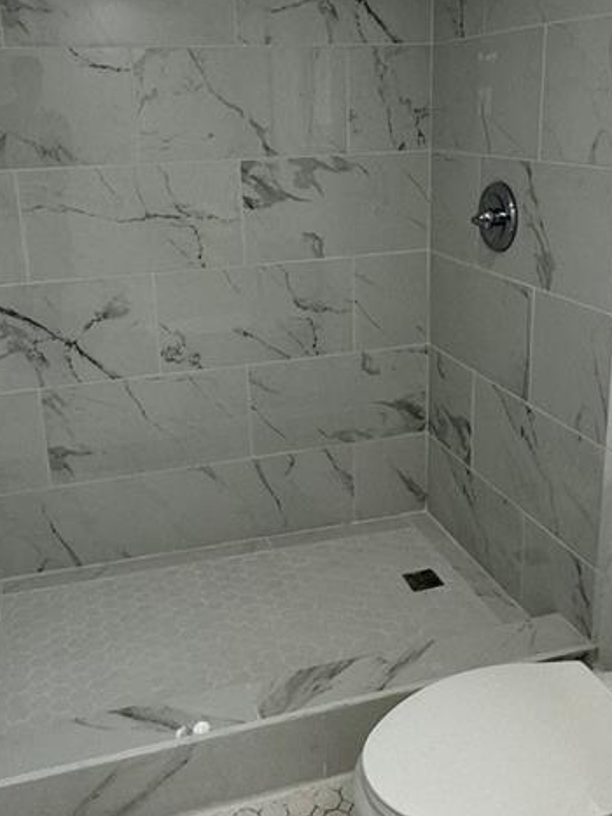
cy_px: 342
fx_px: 849
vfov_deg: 51.1
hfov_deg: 39.6
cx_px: 316
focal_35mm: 36
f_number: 2.2
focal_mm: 2.22
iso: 100
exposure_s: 1/120
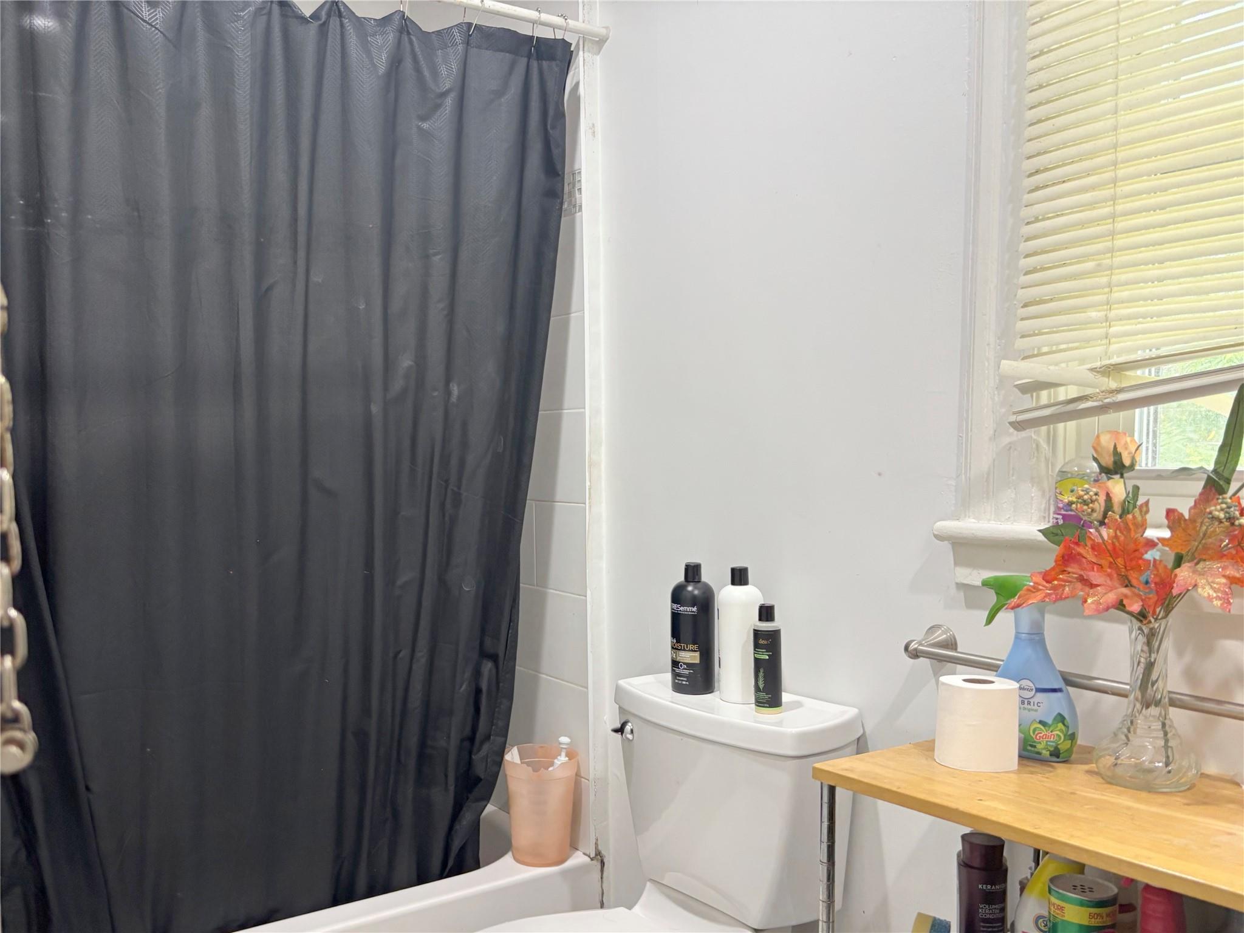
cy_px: 466
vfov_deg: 53.1
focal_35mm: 26
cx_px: 622
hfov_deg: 67.3
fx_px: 934
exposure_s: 1/60
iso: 160
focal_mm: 5.96
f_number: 1.6
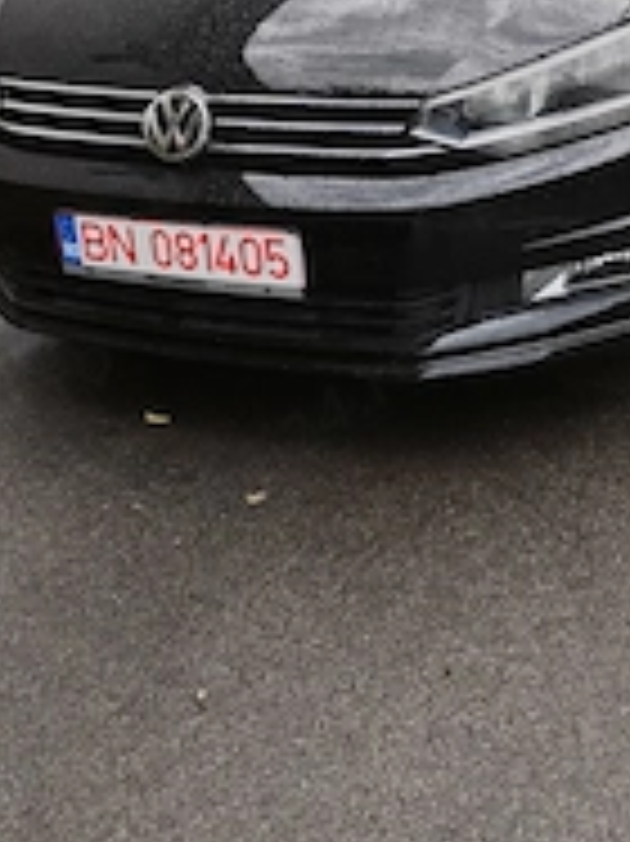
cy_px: 180
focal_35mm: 62
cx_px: 441
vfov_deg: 30.5
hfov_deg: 23.5
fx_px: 1506
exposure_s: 1/100
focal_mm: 4.75
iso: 150
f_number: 1.8
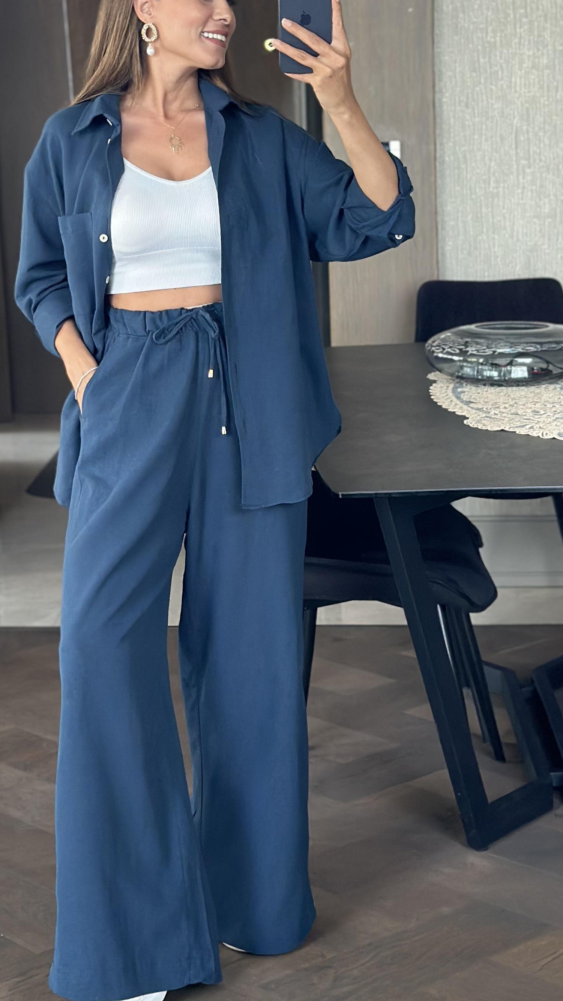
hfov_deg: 15.3
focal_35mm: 79
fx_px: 2097
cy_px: 458
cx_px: 197
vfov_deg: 26.8
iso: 250
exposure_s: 1/60
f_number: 1.78
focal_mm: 6.86
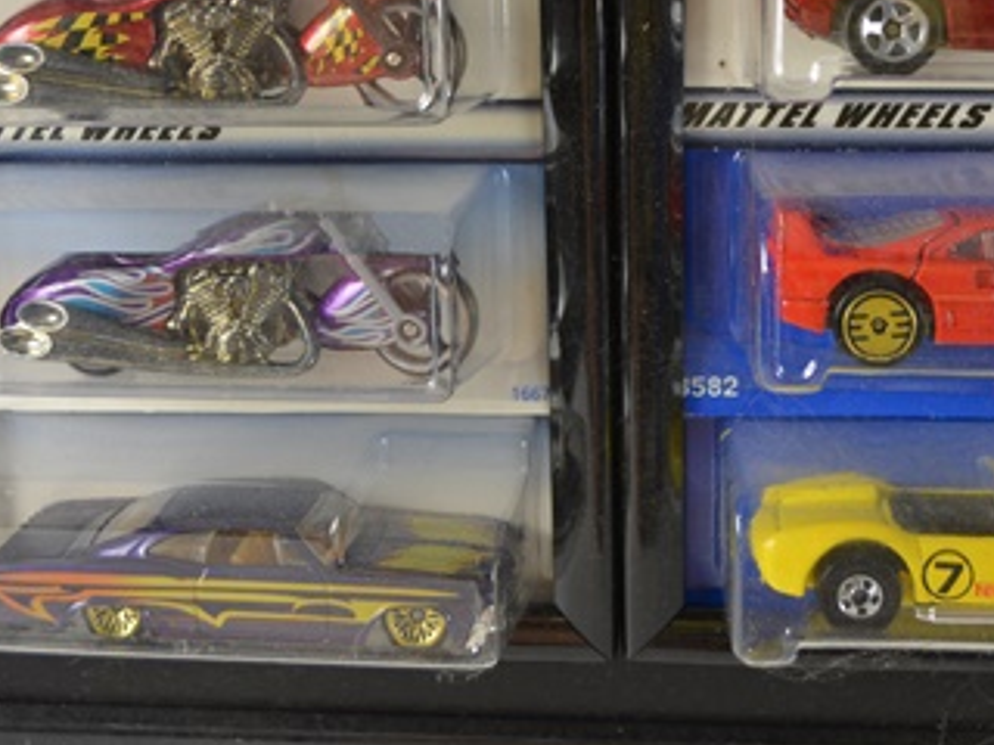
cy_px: 137
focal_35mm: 65
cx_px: 624
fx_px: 1866
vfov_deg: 22.3
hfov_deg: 29.7
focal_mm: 24
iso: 400
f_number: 4.5
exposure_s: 1/80
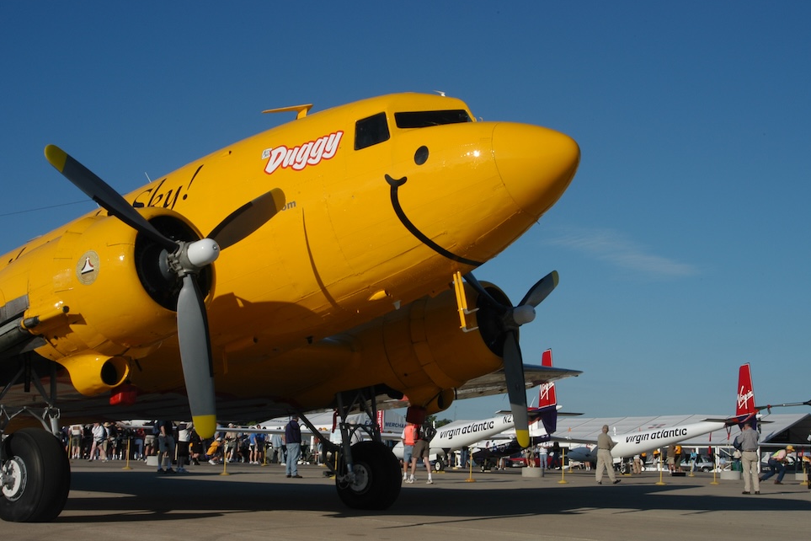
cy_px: 275
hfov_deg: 38.9
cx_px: 404
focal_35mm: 51
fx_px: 1149
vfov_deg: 26.5
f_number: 18
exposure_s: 1/125
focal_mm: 32
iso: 200
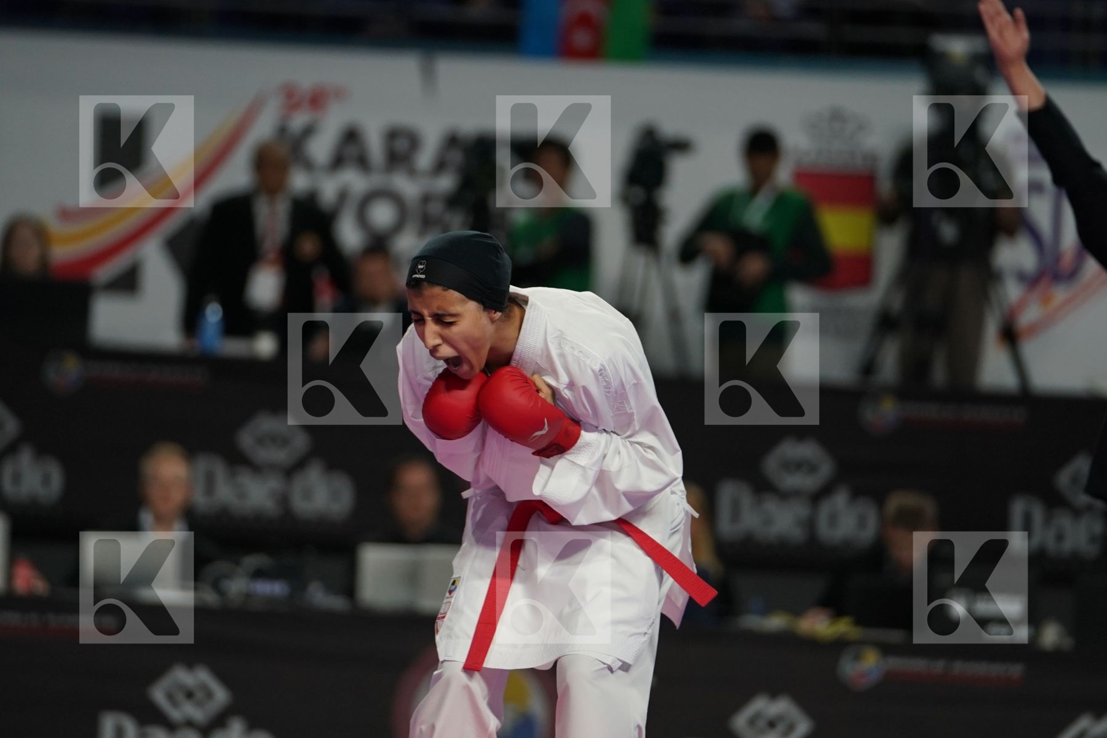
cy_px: 369
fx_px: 8240
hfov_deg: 7.7
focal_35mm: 268
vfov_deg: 5.1
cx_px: 554
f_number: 2.8
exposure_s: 1/1000
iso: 1000
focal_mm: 179
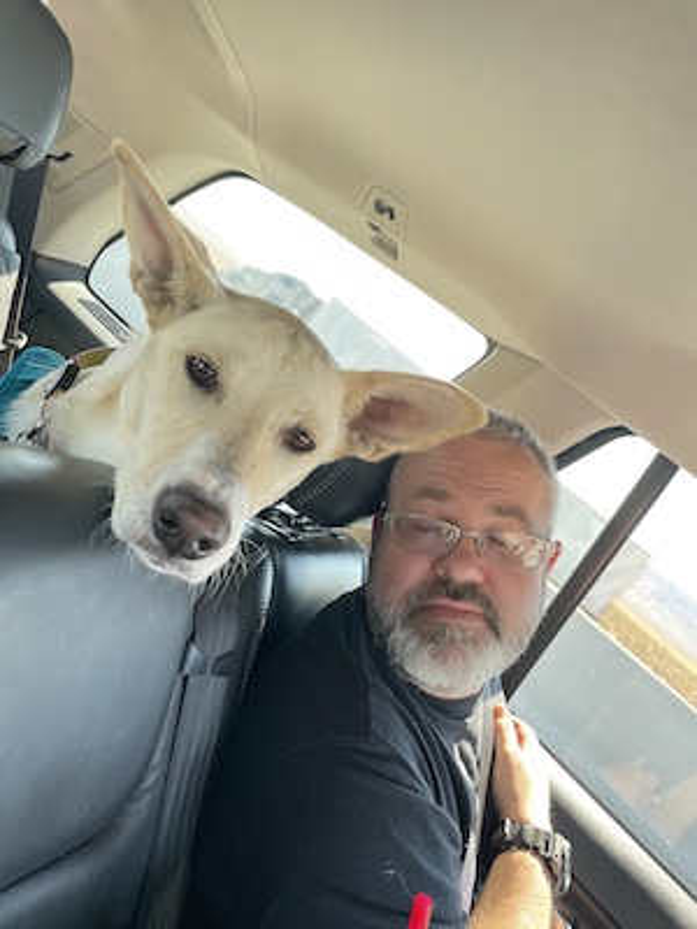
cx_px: 348
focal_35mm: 26
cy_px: 464
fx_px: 698
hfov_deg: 53.1
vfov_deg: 67.3
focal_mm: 4.2
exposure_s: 1/121
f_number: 1.6
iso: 125
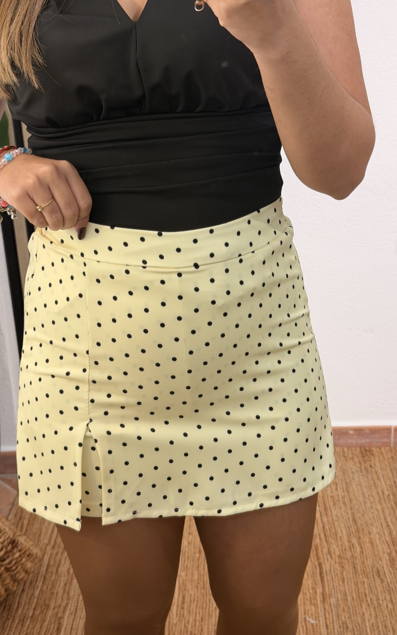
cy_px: 318
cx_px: 201
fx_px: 883
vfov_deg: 39.6
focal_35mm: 51
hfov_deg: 25.3
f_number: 1.78
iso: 50
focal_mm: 6.76
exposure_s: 1/100
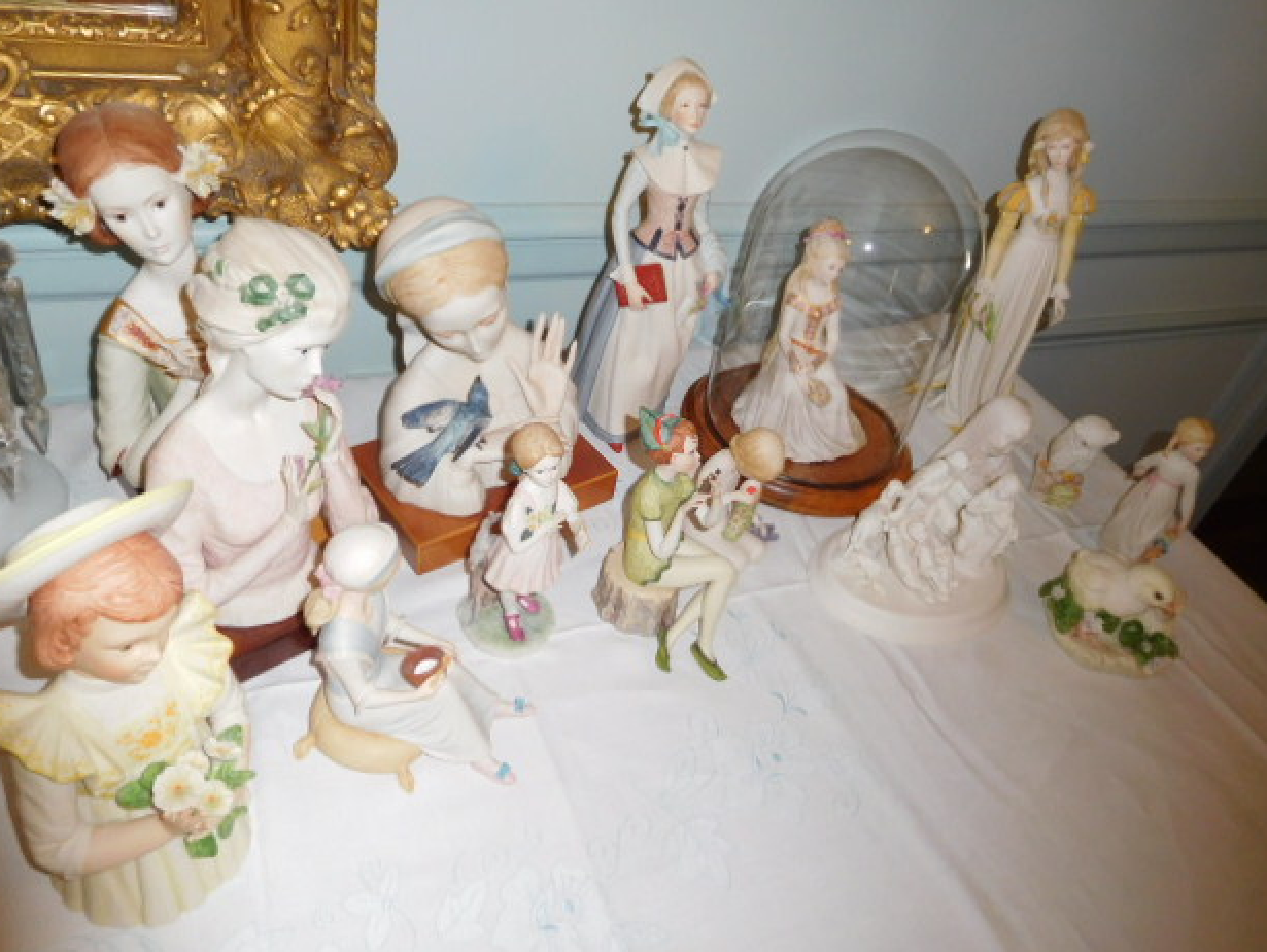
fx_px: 952
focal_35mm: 26
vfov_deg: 53.1
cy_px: 460
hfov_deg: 67.3
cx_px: 628
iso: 200
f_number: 3.4
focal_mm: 4.5
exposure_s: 1/30
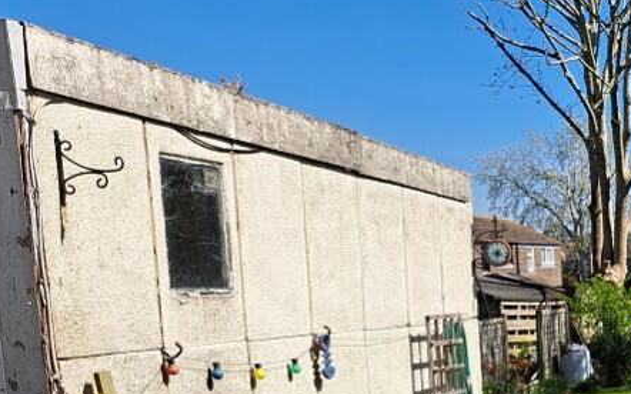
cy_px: 425
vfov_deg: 21.0
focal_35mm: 59
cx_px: 717
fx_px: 1014
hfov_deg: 30.4
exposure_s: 1/1506
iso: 50
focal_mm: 5.23
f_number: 1.8
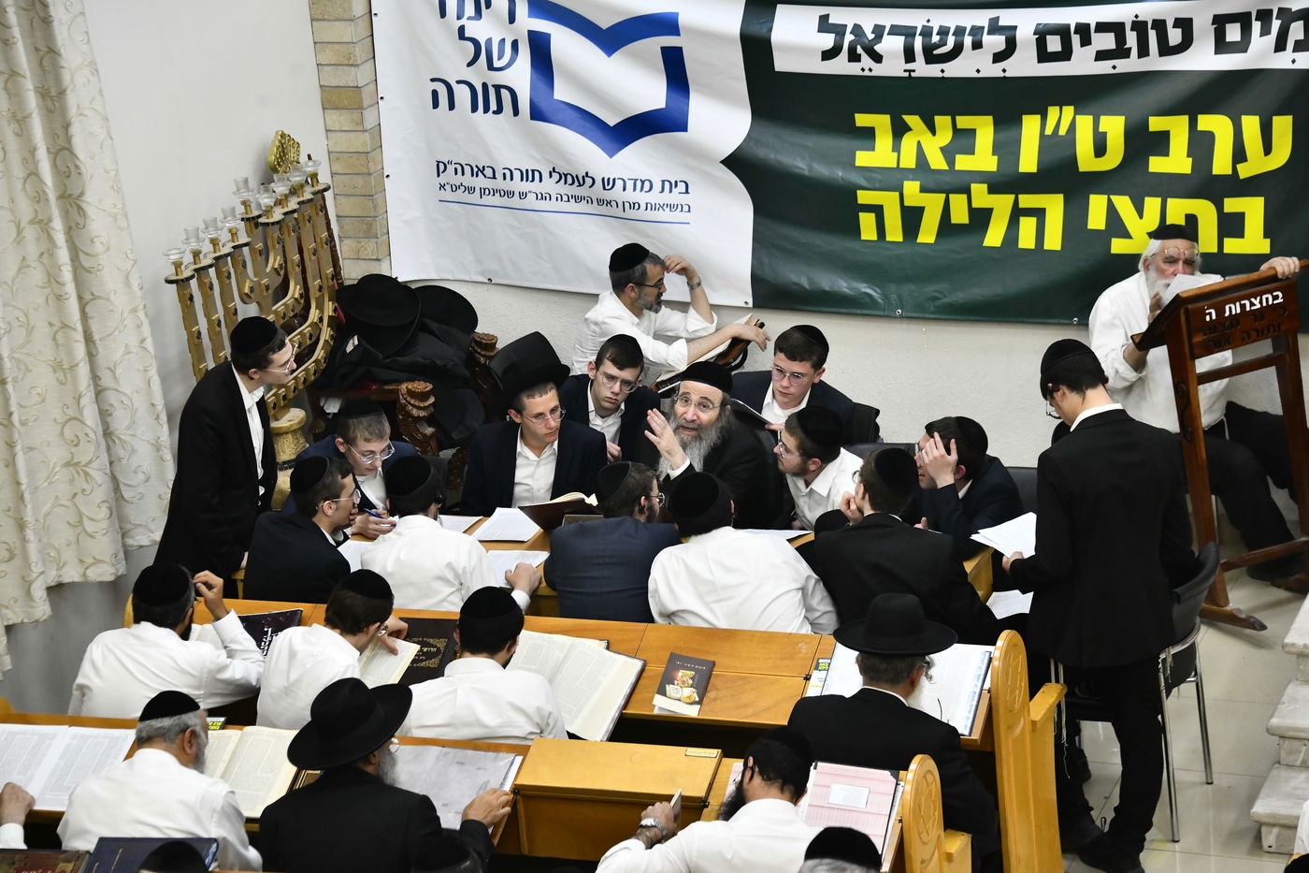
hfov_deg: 19.5
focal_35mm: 105
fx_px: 3817
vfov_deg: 13.0
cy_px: 436
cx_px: 654
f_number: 5.6
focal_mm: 105
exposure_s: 1/200
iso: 2000
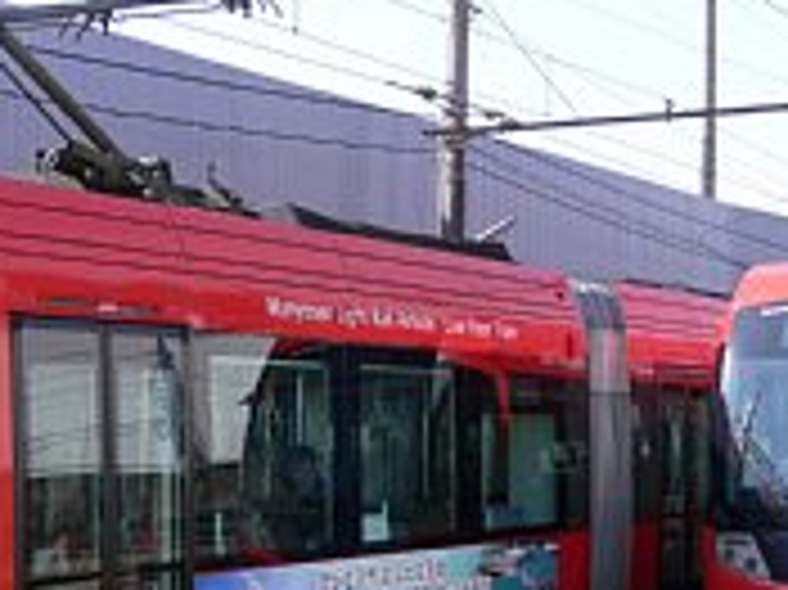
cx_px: 374
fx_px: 1820
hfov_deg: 24.4
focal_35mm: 80
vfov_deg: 18.2
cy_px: 504
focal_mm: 7.4
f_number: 5.6
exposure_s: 1/160
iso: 80
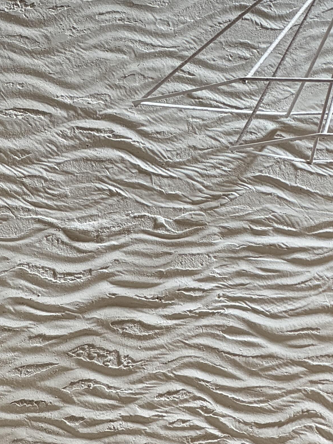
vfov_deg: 10.0
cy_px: 140
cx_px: 390
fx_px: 2540
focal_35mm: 198
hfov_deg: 7.4
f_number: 2.8
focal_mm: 9
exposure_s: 1/50
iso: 160
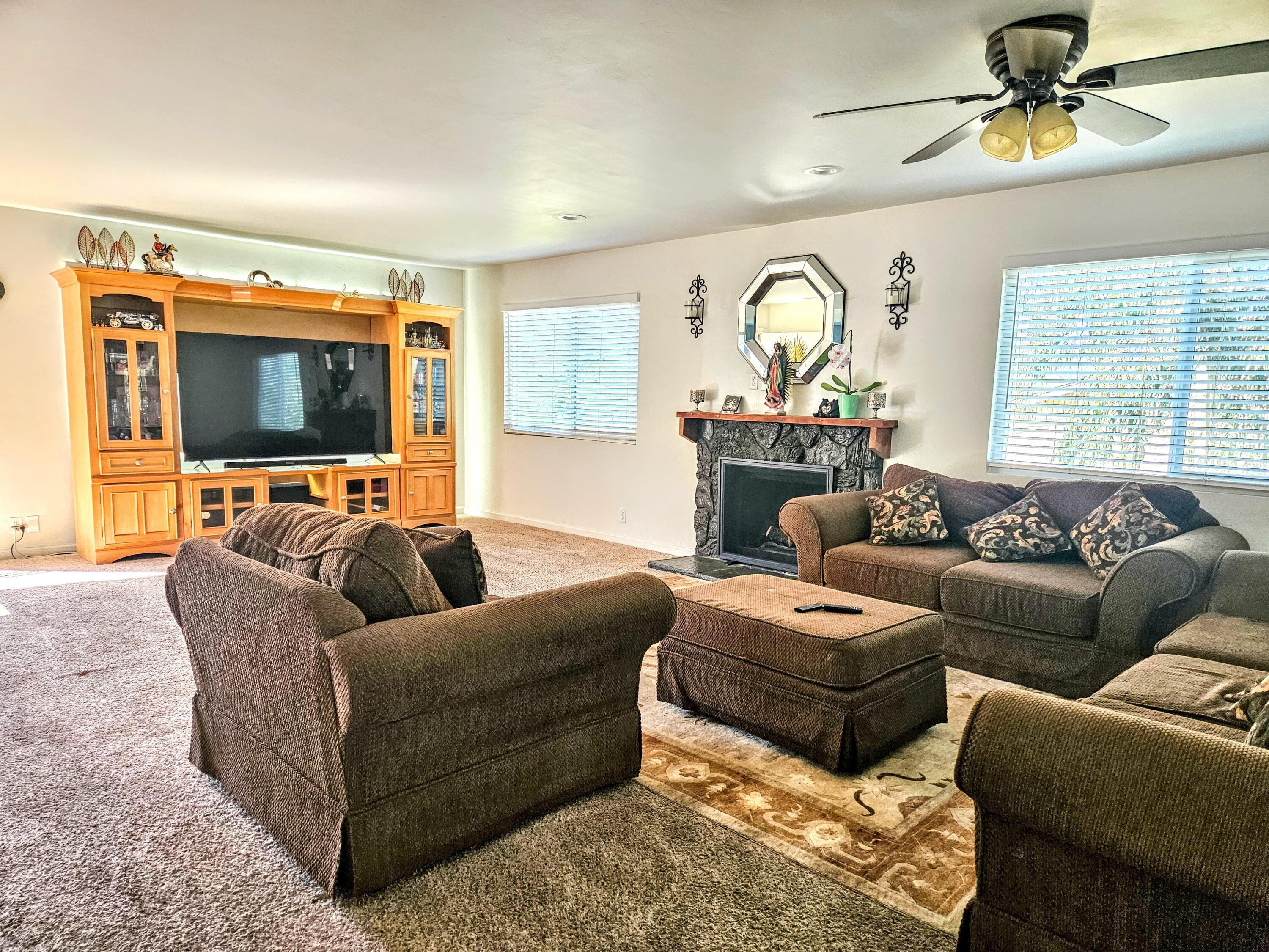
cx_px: 634
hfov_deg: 73.9
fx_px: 843
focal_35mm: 23
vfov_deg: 58.9
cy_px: 476
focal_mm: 5.4
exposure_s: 1/120
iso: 200
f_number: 1.8
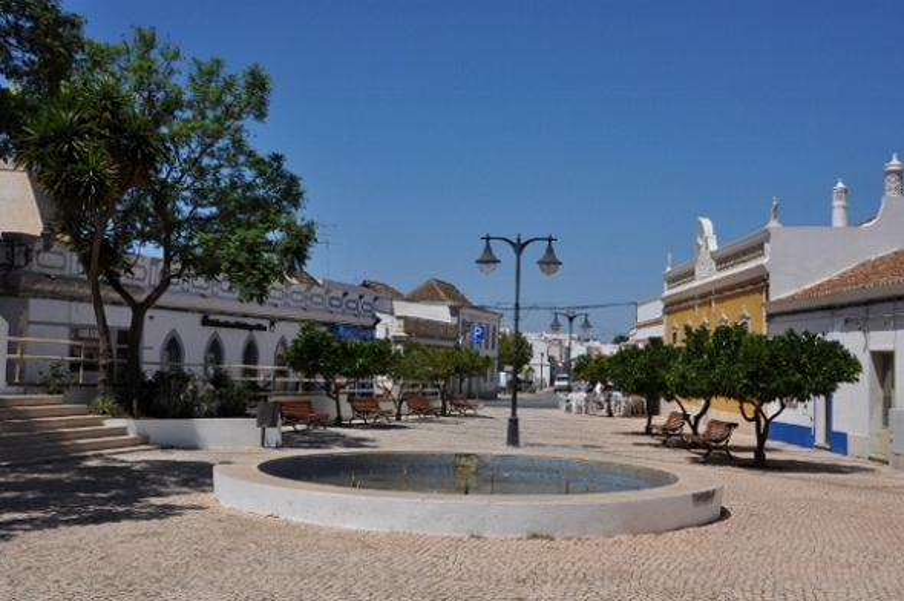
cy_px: 300
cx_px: 452
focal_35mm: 42
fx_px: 1053
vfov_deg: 31.8
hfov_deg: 46.4
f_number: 16
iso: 200
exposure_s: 1/250
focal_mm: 28
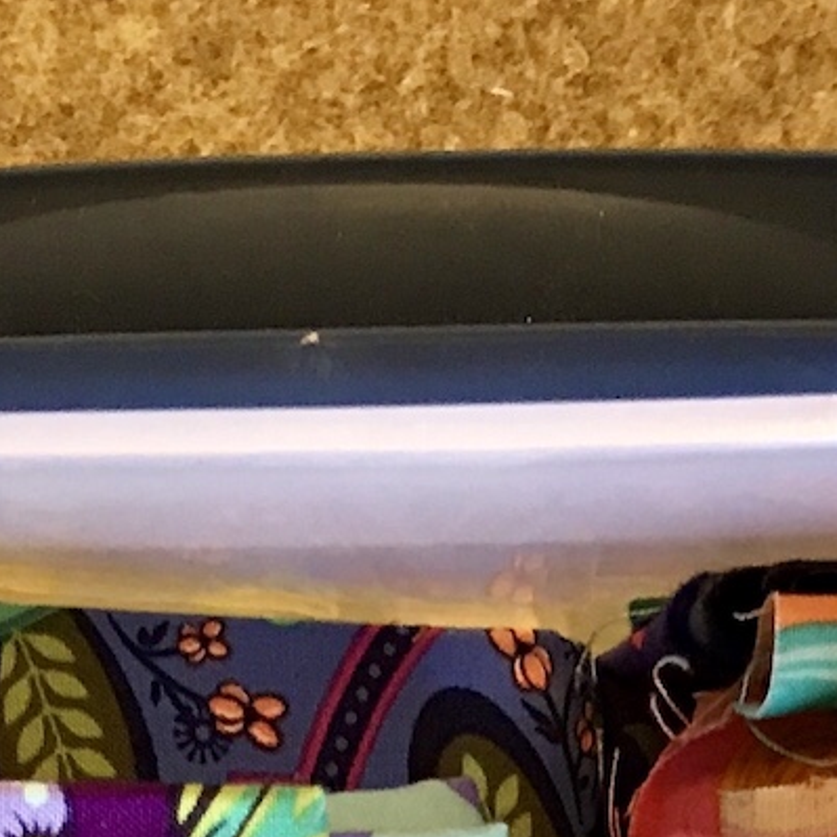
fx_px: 3420
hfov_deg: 13.9
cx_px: 552
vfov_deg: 12.6
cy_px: 1536
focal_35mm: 125
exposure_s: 1/15
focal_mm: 3.99
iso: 50
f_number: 1.8
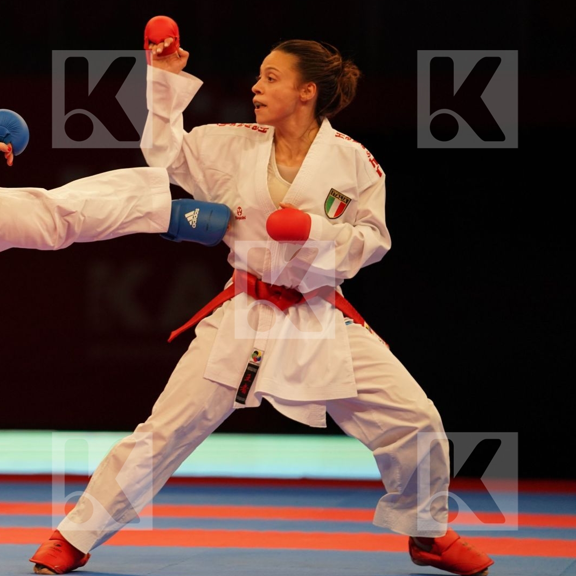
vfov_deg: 6.8
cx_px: 102
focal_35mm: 259
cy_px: 290
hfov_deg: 6.8
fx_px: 4876
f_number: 2.8
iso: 2000
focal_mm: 181
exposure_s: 1/1000
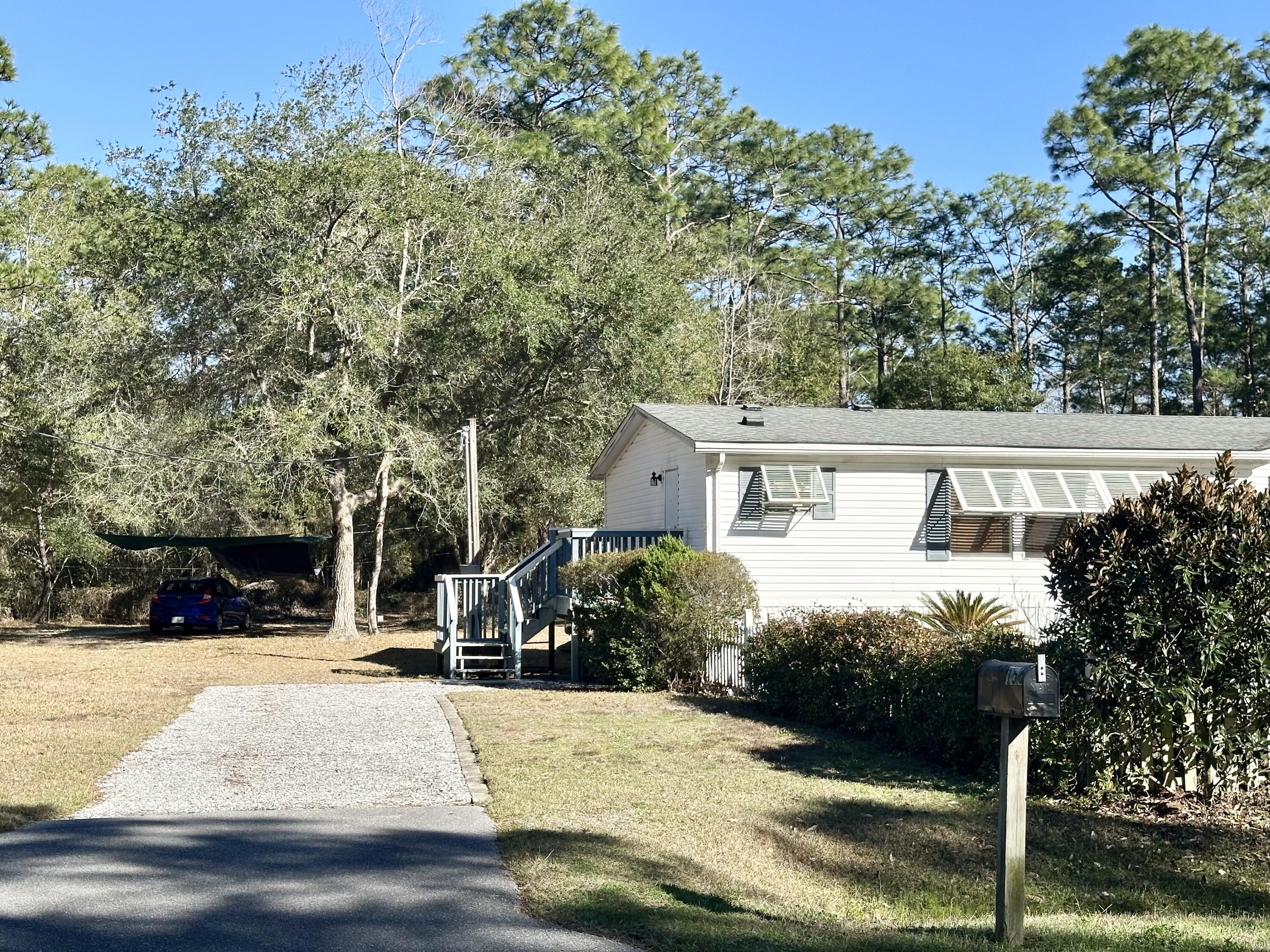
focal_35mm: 48
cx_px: 635
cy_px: 476
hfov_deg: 39.7
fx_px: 1761
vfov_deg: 30.3
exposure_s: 1/2203
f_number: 1.78
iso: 64
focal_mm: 6.86
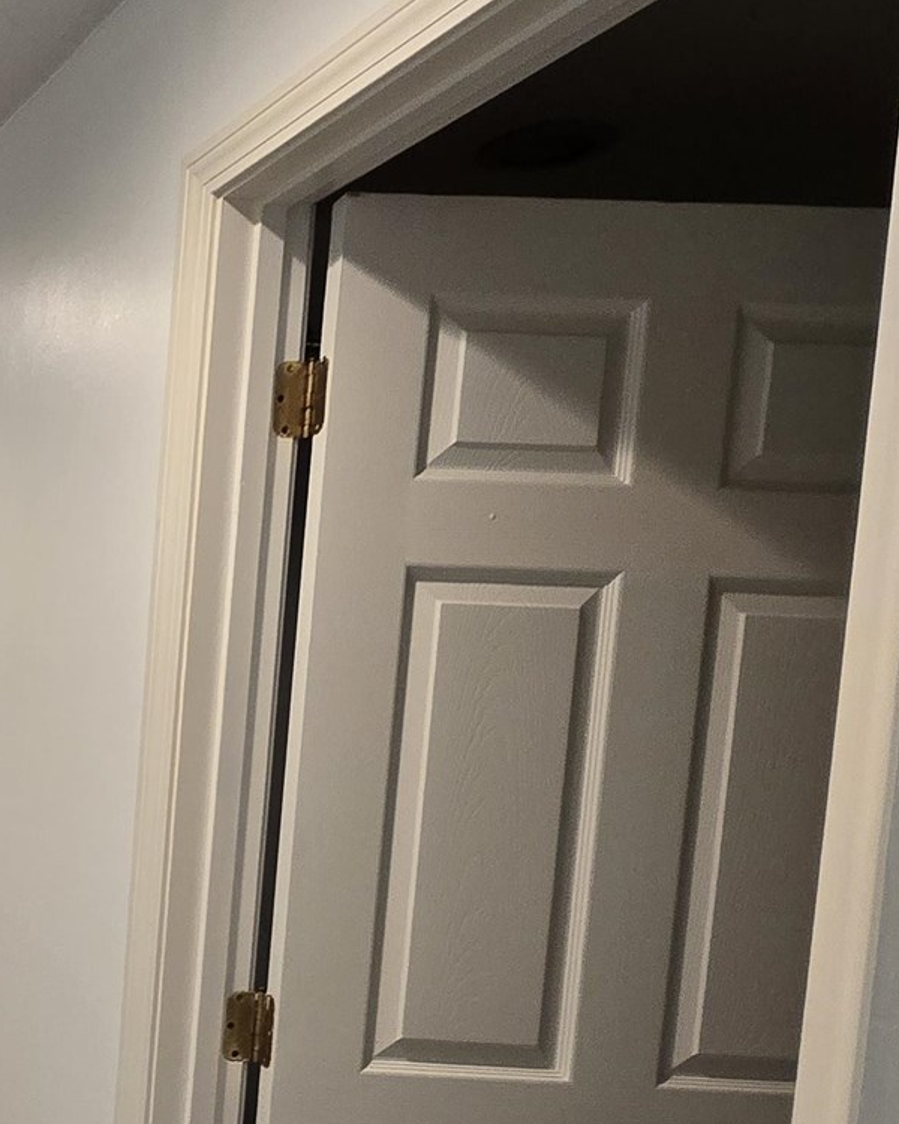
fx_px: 1297
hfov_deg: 28.5
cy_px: 878
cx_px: -367
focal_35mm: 39
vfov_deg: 44.8
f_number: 2.2
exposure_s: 1/60
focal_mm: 2.2
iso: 250
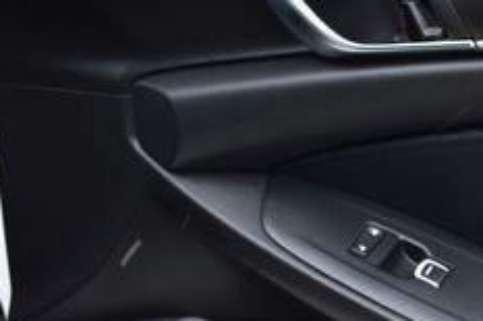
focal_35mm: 86
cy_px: 259
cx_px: 657
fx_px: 1158
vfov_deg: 15.7
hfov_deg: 21.0
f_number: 7.1
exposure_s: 1/30
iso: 400
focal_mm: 21
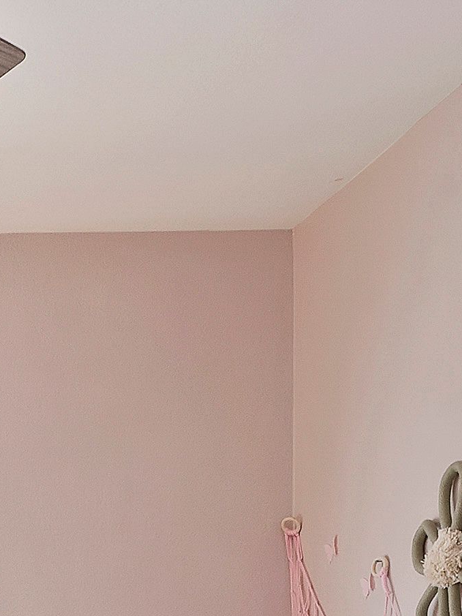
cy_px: 750
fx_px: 1602
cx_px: -478
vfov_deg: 20.3
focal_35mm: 90
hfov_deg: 13.8
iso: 500
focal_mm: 14
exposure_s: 1/2
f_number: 10
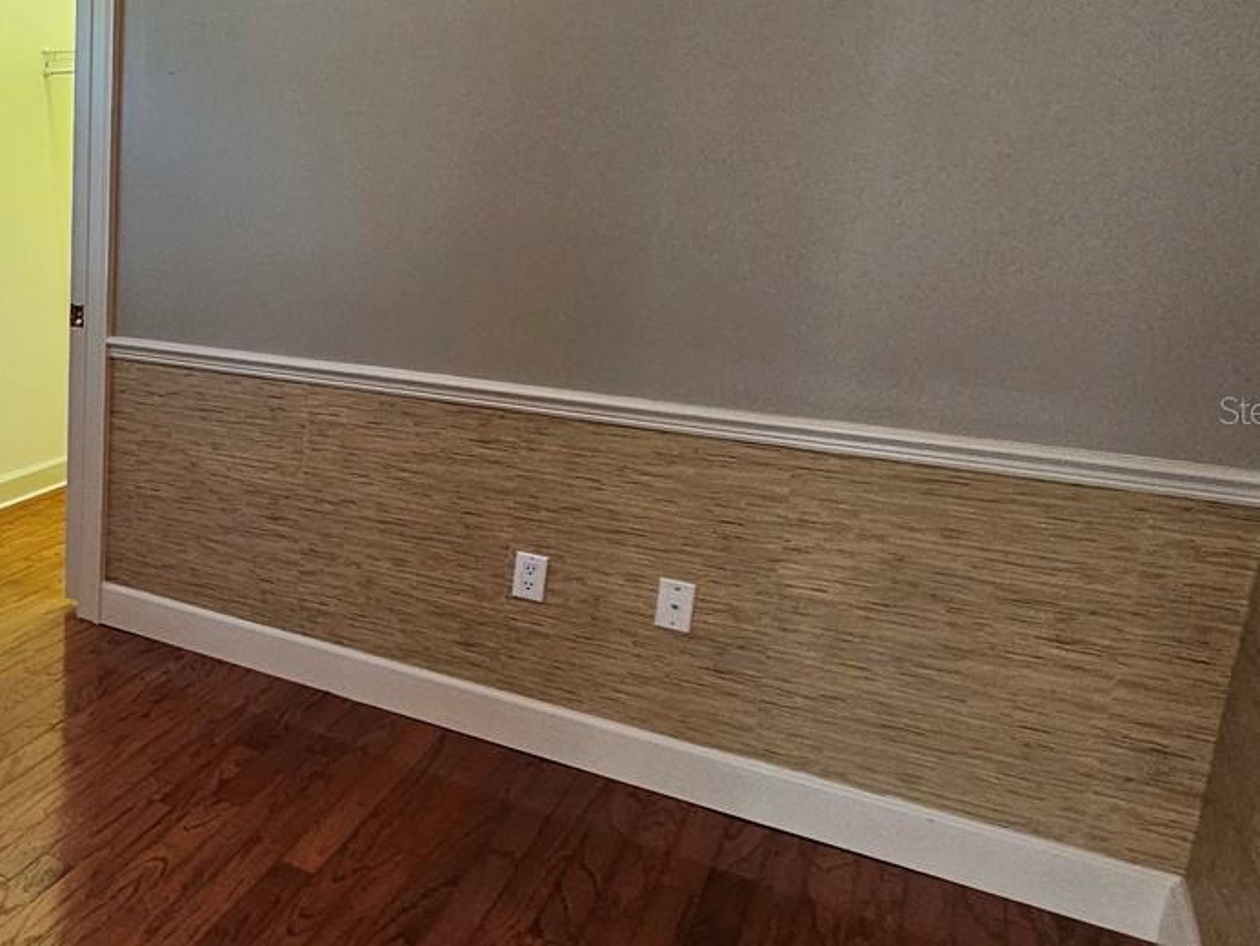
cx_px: -64
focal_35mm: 30
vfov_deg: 46.7
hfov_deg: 47.1
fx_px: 1092
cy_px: 409
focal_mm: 2.2
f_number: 2.2
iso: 400
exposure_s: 1/30
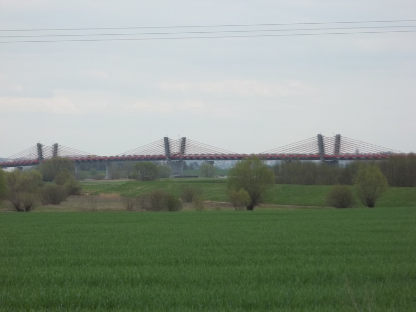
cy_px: 156
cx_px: 208
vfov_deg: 9.0
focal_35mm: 165
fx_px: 1983
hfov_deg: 12.0
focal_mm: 29.5
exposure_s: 1/80
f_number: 5.9
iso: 64
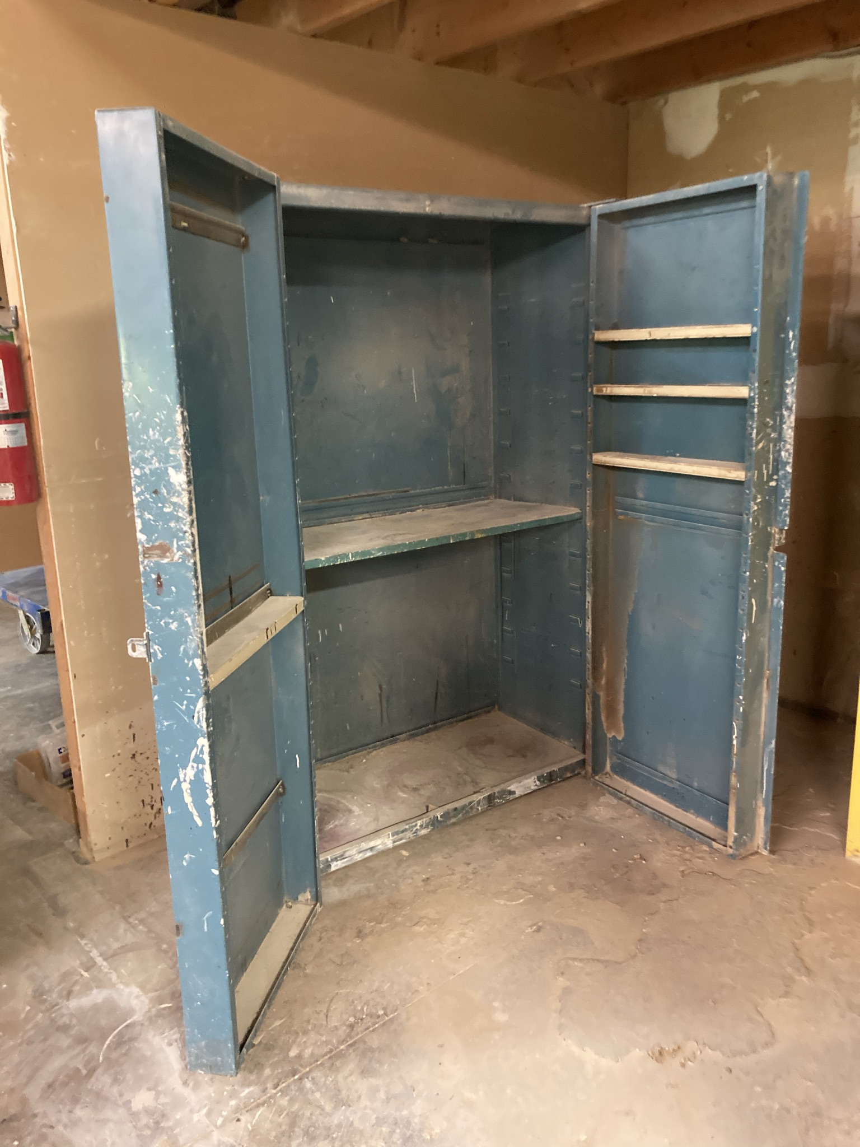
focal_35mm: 28
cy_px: 574
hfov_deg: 49.7
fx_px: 928
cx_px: 430
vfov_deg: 63.4
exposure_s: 1/30
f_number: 1.8
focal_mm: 3.99
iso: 640
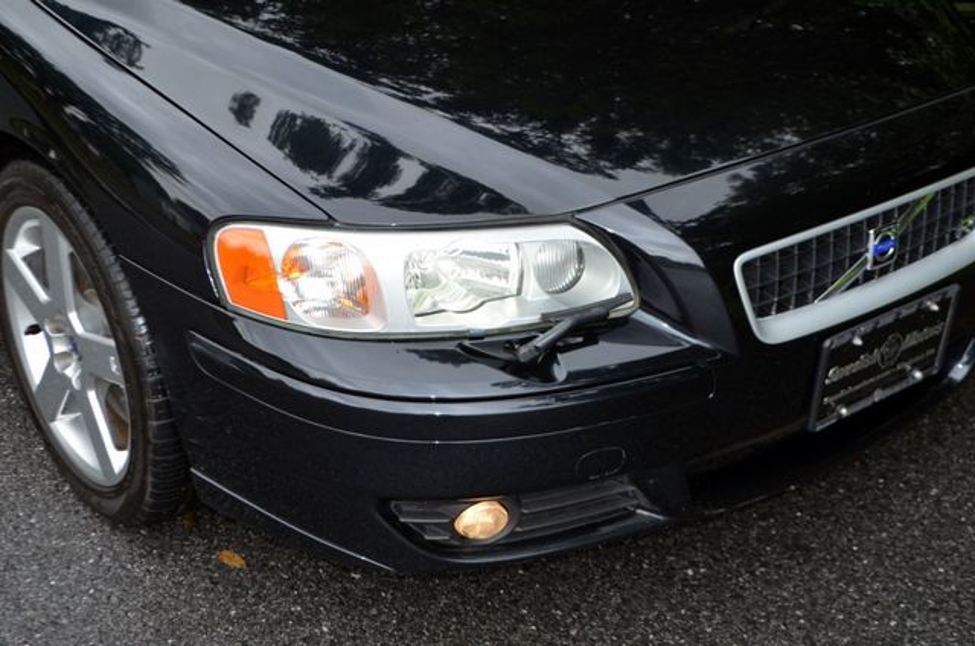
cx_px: 488
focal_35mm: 54
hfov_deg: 36.9
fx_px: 1460
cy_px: 323
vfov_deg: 25.0
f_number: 5
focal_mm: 36
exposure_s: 1/125
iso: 280
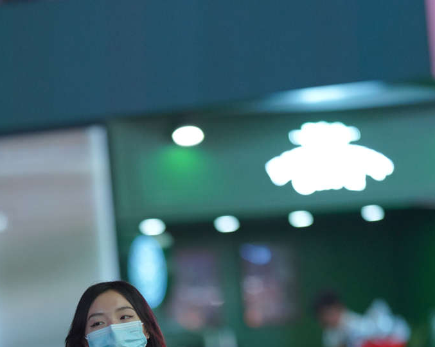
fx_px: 4337
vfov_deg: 4.6
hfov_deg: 5.7
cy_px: 444
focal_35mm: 337
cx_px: 141
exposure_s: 1/400
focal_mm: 135
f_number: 1.8
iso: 1250
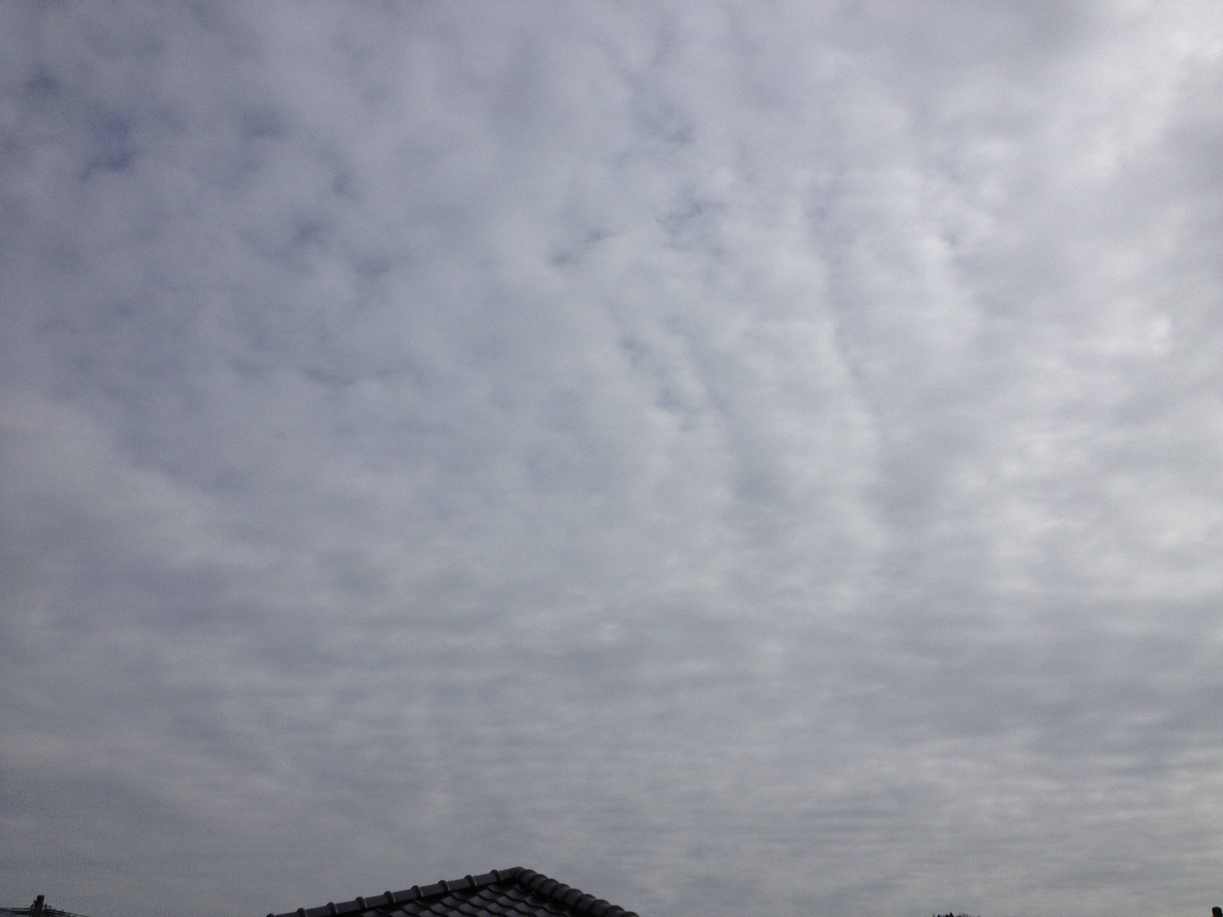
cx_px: 612
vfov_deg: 40.7
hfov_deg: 52.6
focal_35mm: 35
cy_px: 458
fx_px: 1237
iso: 64
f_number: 2.4
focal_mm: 4.28
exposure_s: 1/6944
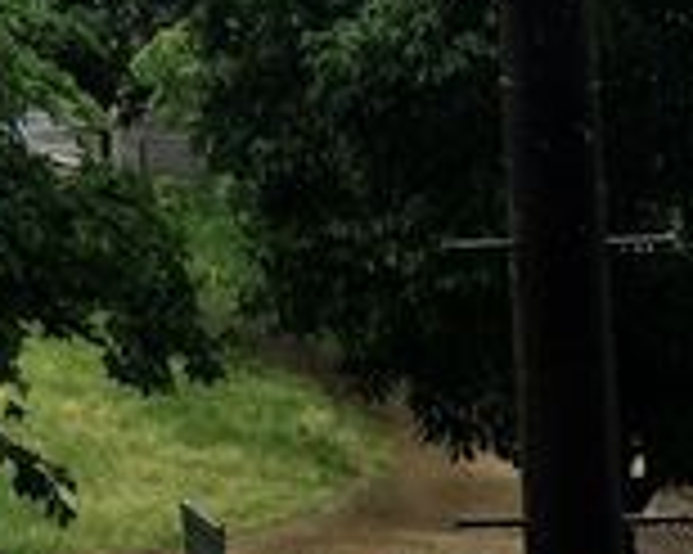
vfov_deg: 12.5
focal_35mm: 118
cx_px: -423
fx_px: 2419
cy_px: -243
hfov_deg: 14.8
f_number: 2.2
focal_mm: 4.15
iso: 32
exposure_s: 1/774
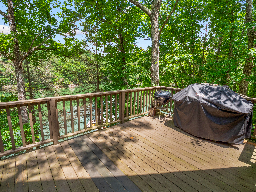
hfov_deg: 94.5
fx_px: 118
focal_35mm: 16
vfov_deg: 78.1
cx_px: 128
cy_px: 96
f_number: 5.6
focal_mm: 8
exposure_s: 1/250
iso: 200
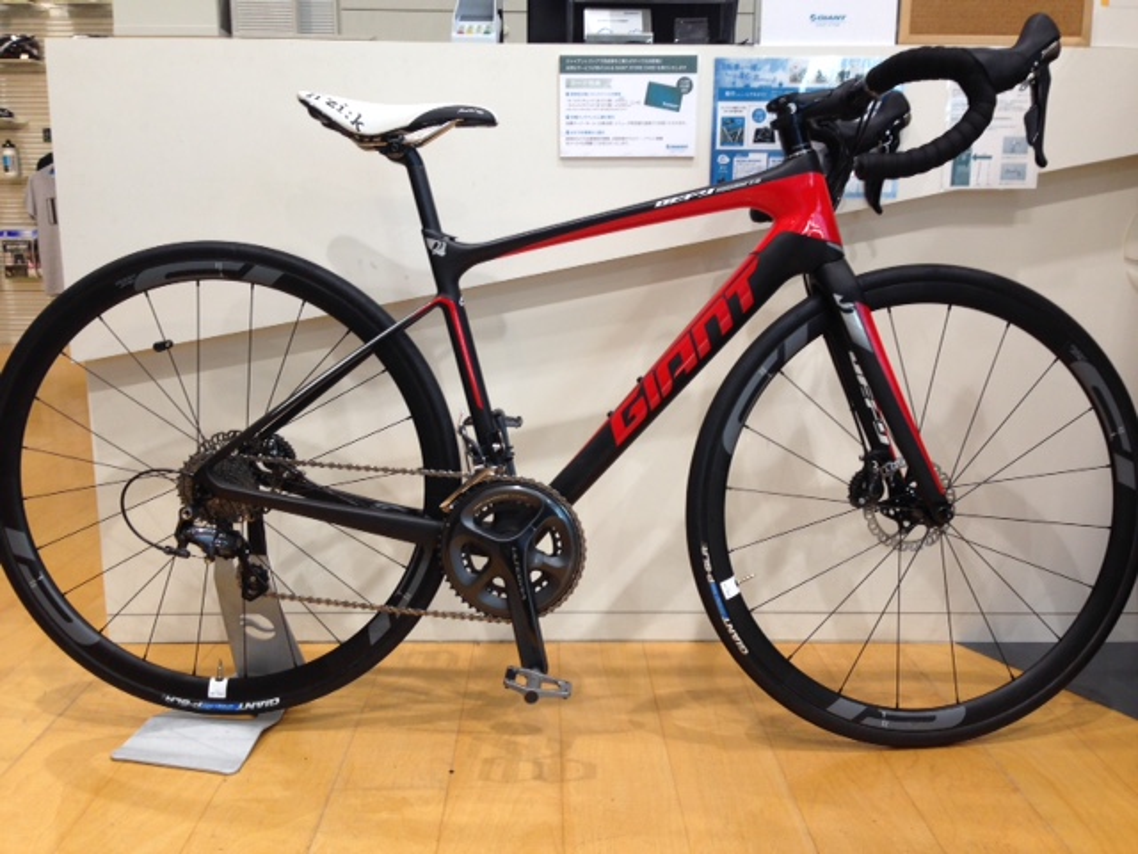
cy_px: 427
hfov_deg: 55.4
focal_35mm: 33
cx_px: 569
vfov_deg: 42.9
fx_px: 1085
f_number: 2.4
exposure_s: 1/24
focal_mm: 4.12
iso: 50
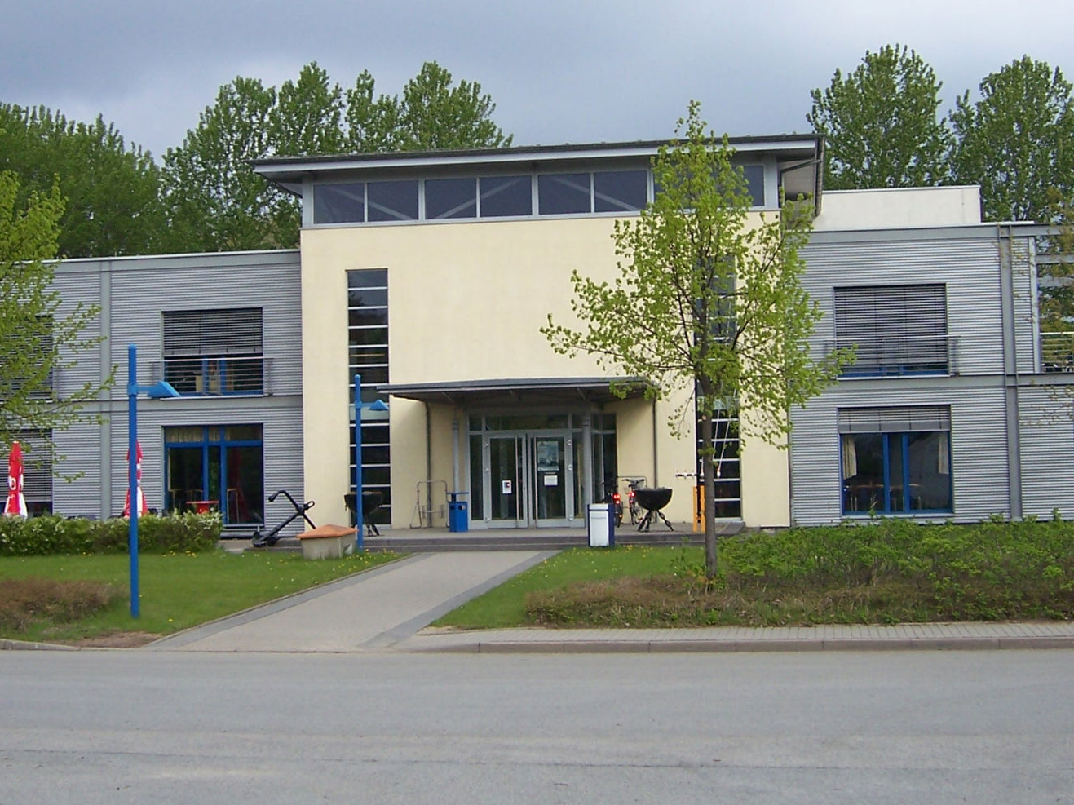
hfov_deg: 34.4
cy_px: 339
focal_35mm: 56
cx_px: 565
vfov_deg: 26.1
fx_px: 1737
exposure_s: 1/1000
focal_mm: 6
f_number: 3
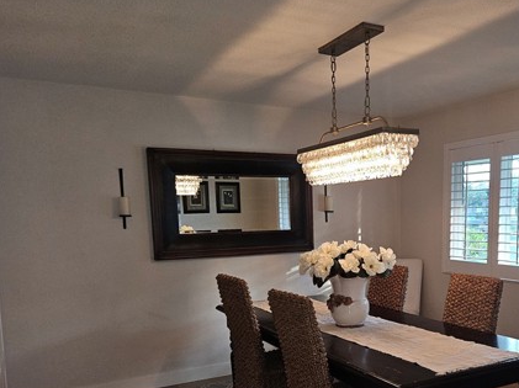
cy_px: 280
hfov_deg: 51.5
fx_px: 524
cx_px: 353
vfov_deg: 39.8
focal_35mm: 35
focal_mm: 5.4
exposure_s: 1/24
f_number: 1.8
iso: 125
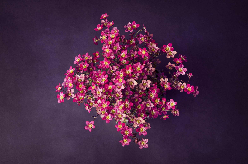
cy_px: 82
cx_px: 124
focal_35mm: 52
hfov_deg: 37.9
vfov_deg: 25.6
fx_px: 361
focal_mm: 35
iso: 125
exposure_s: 1/200
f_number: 9
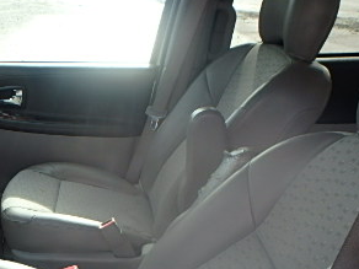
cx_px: 20
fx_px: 477
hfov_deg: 37.8
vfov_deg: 29.9
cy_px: 251
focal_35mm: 46
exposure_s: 1/320
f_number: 3.5
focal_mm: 3.7
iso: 125
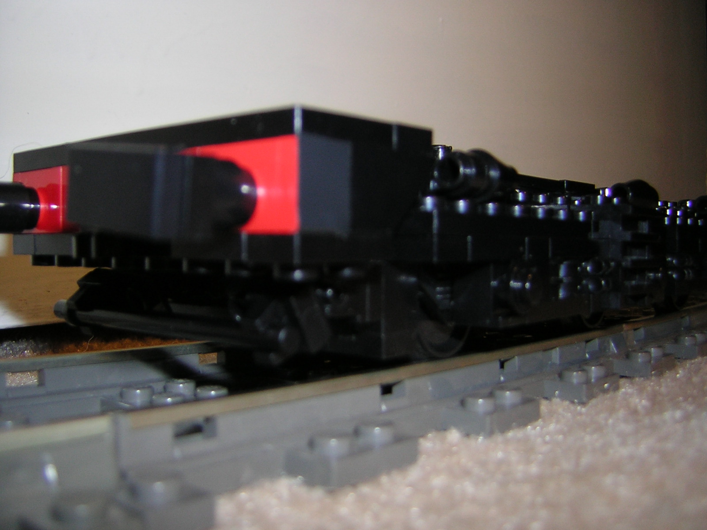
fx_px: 735
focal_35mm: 36
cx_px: 354
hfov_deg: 51.4
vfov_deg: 39.7
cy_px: 265
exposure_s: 1/60.1
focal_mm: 4.7
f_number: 2.6
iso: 50
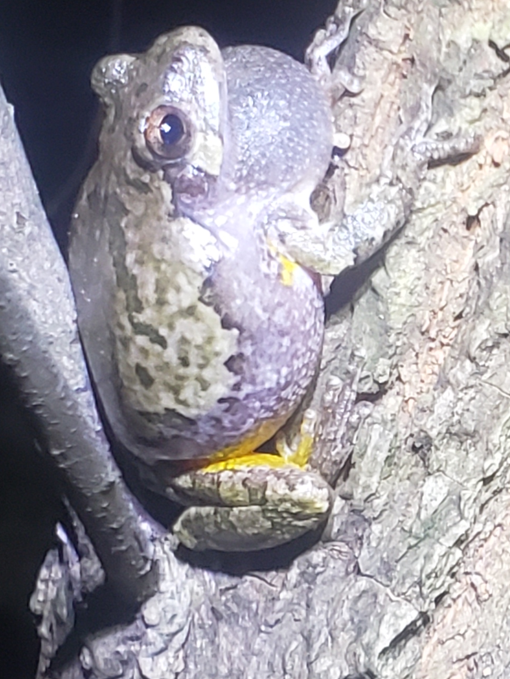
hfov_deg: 17.5
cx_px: 578
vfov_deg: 24.0
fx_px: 1591
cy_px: 436
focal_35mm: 81
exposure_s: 1/50
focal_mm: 4.3
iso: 320
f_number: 2.4
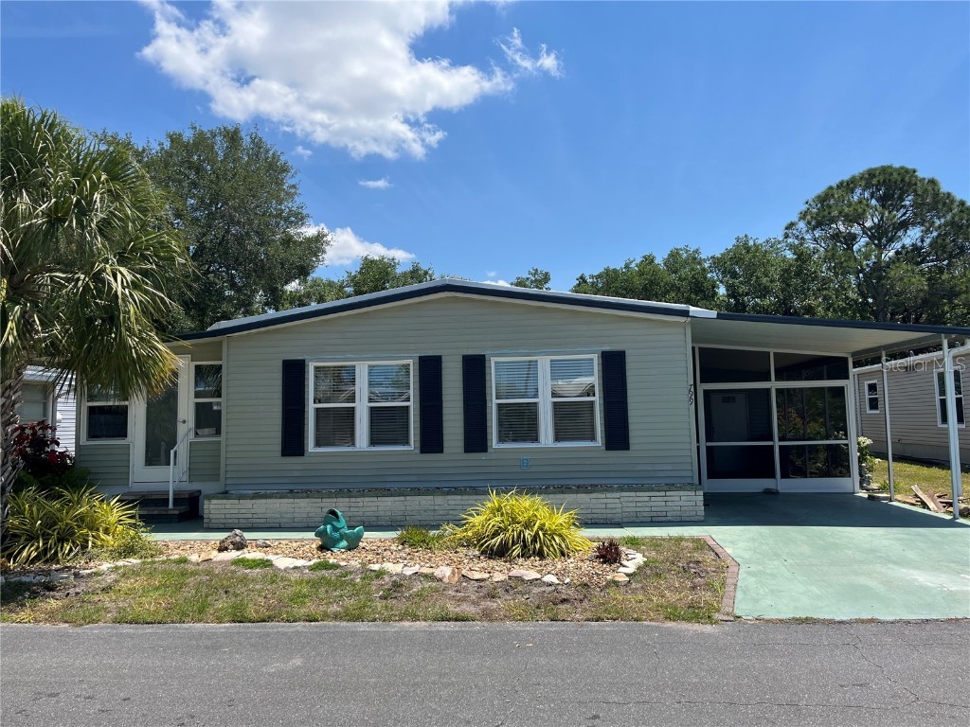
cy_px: 364
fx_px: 729
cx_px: 485
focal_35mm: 26
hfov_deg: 67.3
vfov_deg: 53.1
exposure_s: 1/3623
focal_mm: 5.1
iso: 50
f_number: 1.6
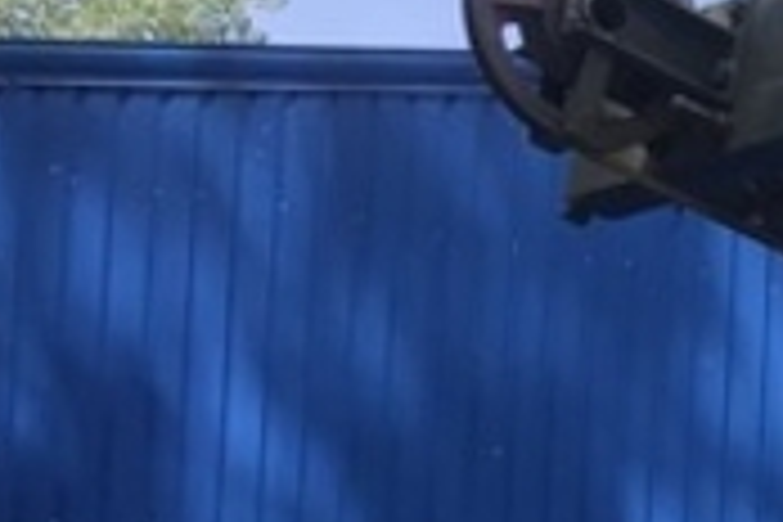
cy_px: 1076
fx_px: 2914
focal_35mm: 134
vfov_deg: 9.5
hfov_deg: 13.4
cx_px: 1521
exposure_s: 1/967
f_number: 1.8
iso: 20
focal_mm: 3.99
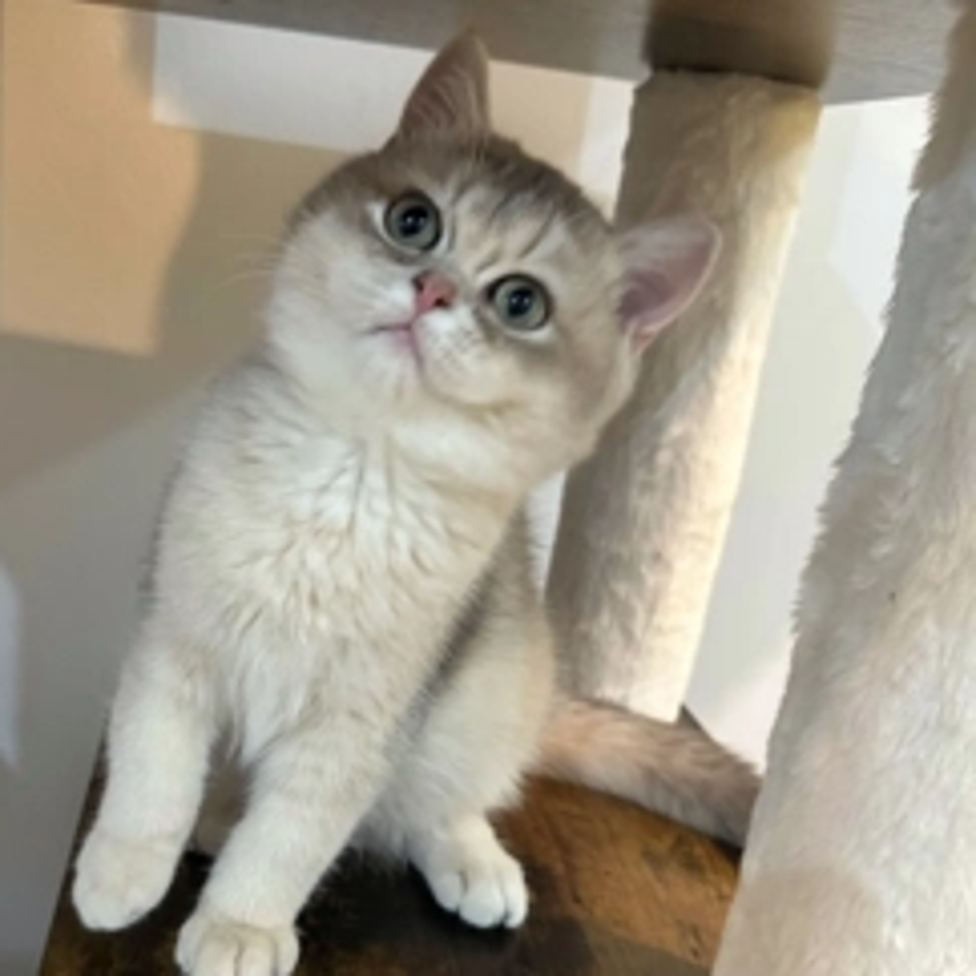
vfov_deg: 46.5
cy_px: 645
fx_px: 1116
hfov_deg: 46.9
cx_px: 387
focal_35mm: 35
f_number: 1.78
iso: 320
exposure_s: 1/50
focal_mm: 6.86
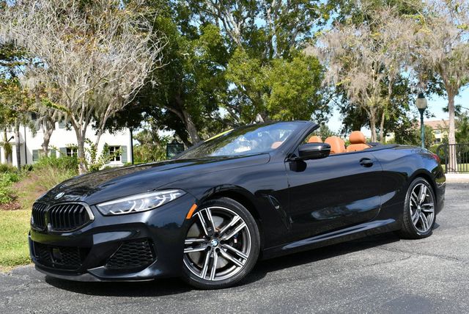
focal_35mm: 44
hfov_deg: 44.5
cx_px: 234
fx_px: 574
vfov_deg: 30.6
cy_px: 157
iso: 140
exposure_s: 1/250
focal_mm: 22
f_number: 8
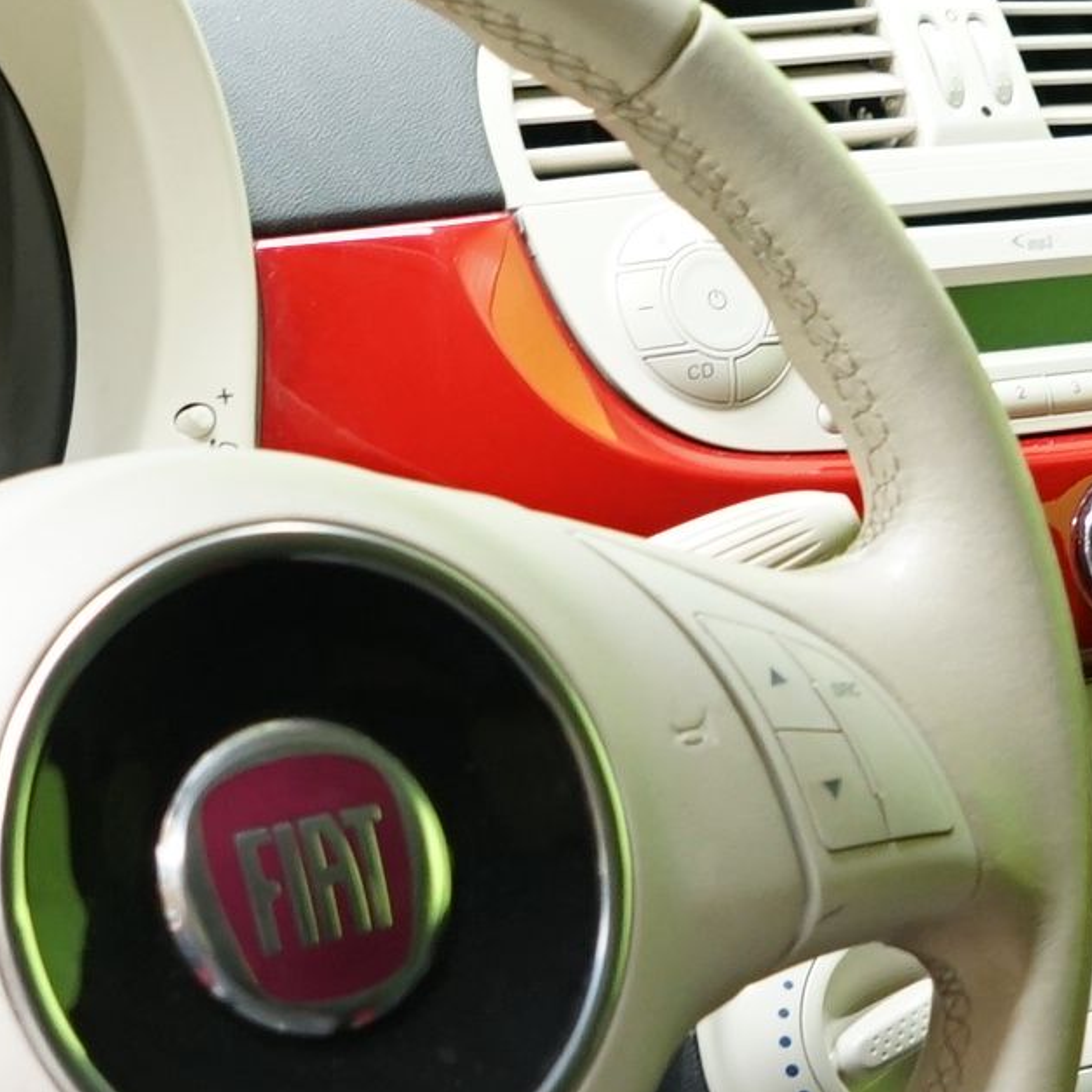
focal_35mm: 128
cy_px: 773
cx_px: 1015
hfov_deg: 13.5
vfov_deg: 13.6
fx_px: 4568
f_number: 4.5
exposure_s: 1/20
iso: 1000
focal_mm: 24
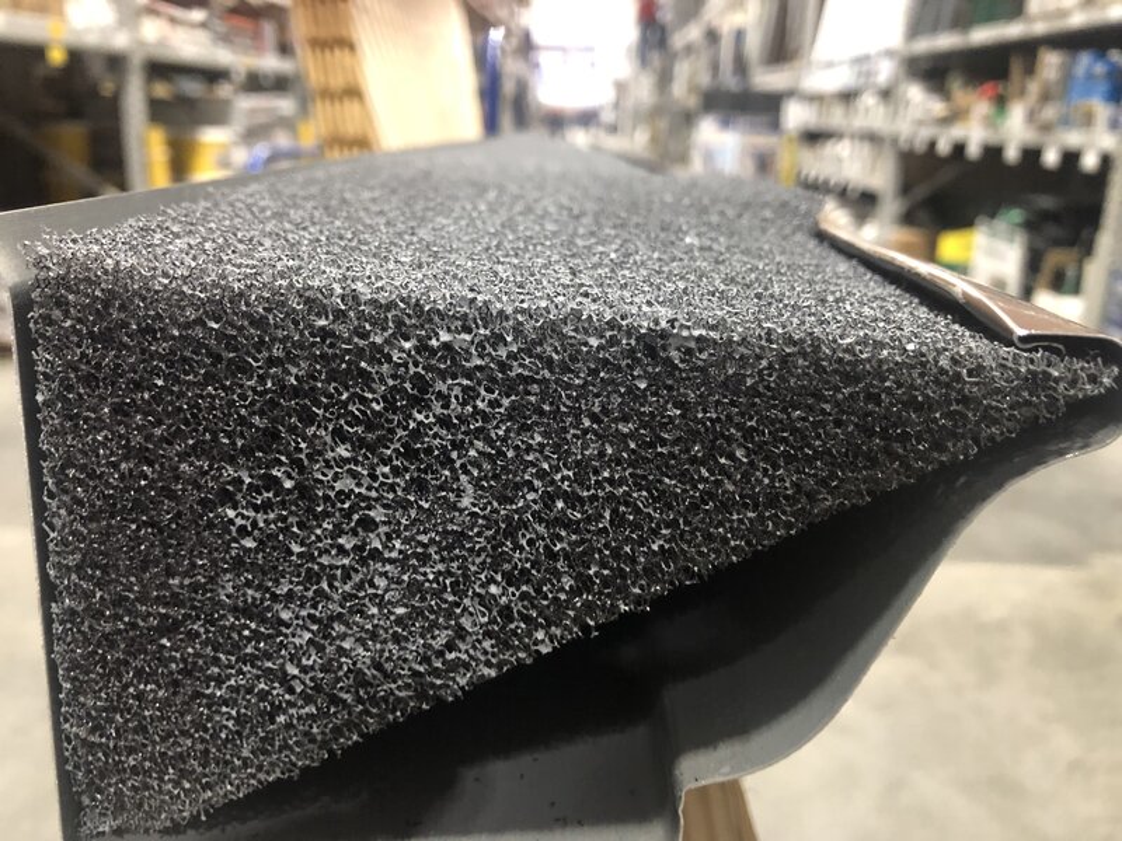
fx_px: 908
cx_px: 561
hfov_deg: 63.4
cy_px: 420
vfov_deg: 49.7
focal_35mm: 28
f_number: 1.8
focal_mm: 3.99
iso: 100
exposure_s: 1/12
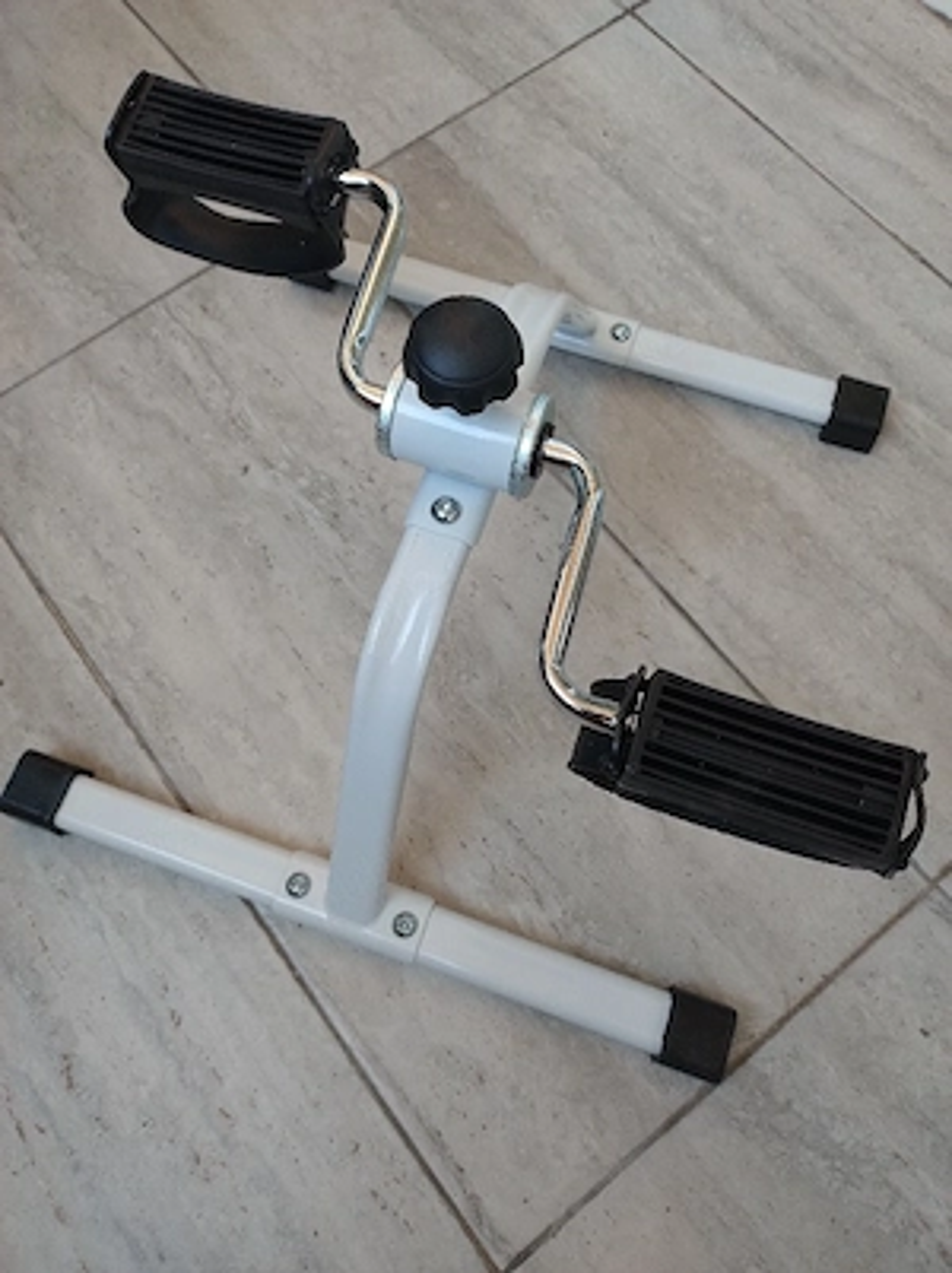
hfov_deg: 54.8
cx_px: 476
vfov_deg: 69.4
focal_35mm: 25
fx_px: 918
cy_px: 636
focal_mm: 4.71
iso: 591
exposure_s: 1/50
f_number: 1.7
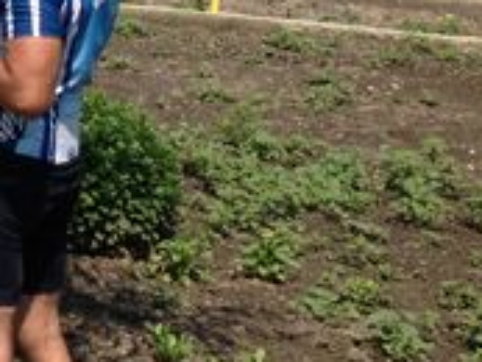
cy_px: 68
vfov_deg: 11.3
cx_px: -411
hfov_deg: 13.4
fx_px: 1825
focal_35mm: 131
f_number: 2.4
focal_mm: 4.28
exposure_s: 1/1842
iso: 64
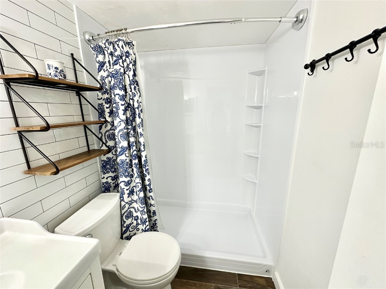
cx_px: 193
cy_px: 144
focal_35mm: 14
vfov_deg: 85.7
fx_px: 156
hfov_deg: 102.1
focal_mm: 2.22
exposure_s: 1/60
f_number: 2.2
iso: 200
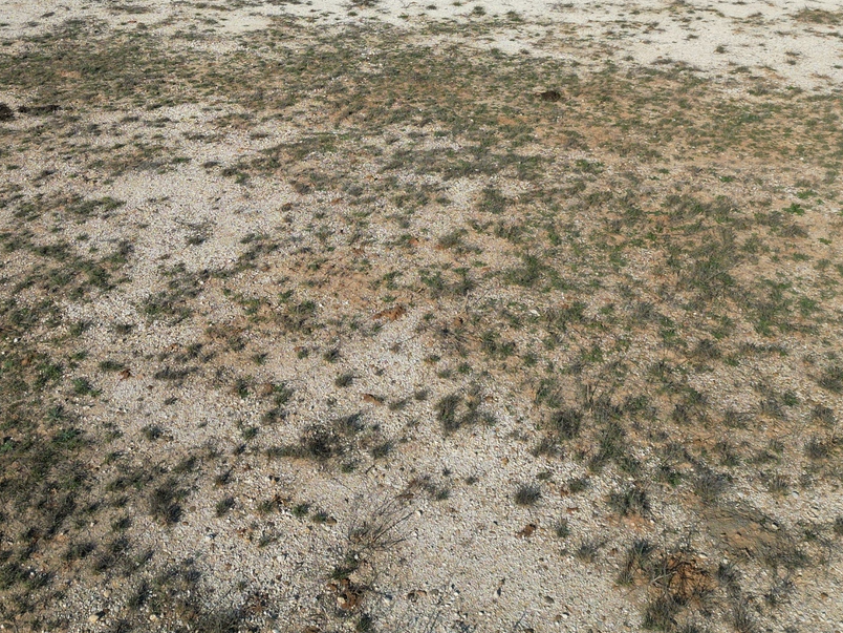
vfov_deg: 32.2
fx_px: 1047
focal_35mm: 43
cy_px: 84
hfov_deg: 43.2
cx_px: 278
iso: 120
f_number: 1.7
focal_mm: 6.72
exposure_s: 1/4000
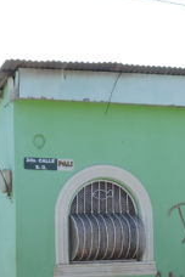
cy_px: 227
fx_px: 987
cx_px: 207
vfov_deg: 15.9
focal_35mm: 128
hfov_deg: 10.6
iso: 100
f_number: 3.3
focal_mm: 7.1
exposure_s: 1/500
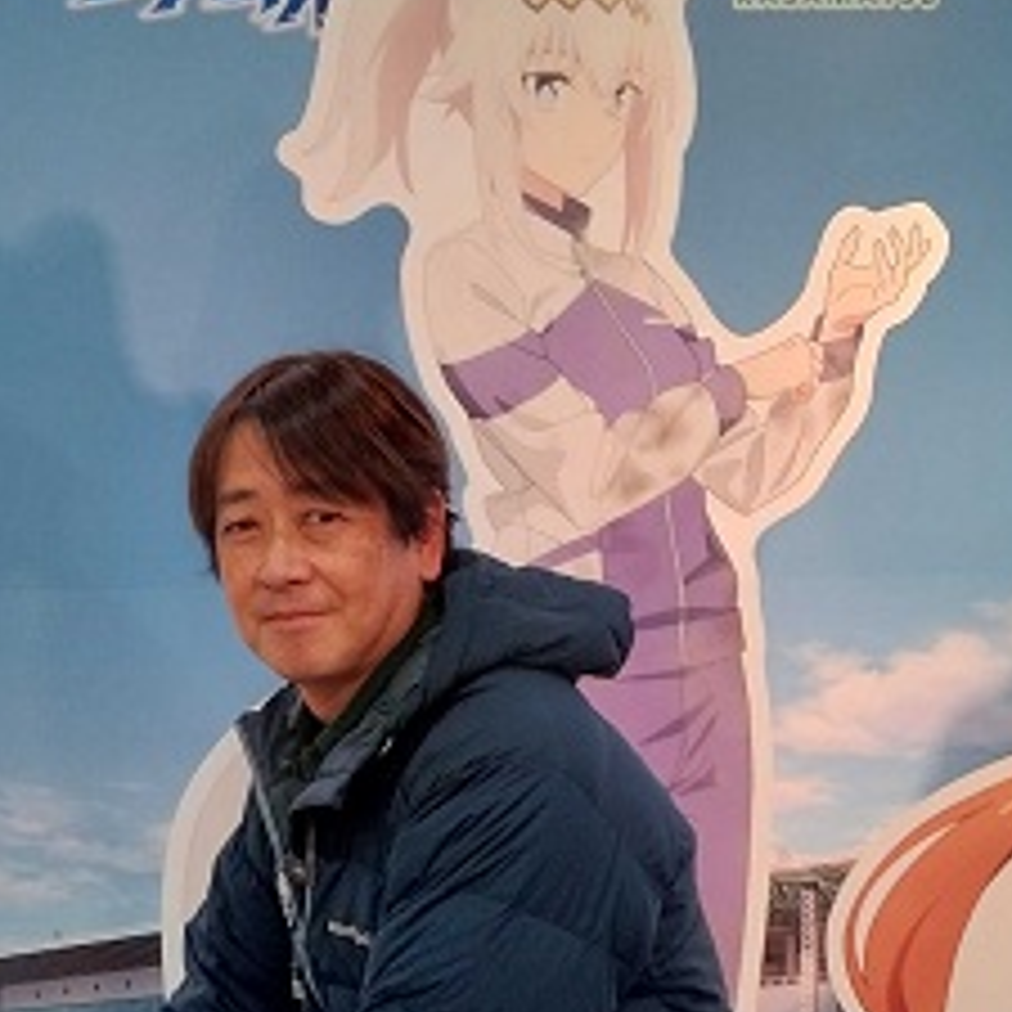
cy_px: 751
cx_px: 405
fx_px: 2183
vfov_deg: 25.8
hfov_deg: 26.0
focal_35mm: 66
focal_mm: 4.27
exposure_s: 1/50
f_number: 1.8
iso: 319
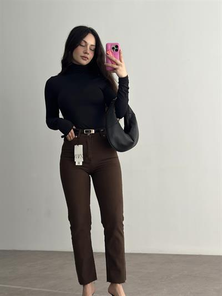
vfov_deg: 39.6
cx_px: 111
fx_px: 410
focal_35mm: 48
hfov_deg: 30.3
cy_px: 148
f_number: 1.78
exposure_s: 1/816
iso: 80
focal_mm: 6.86
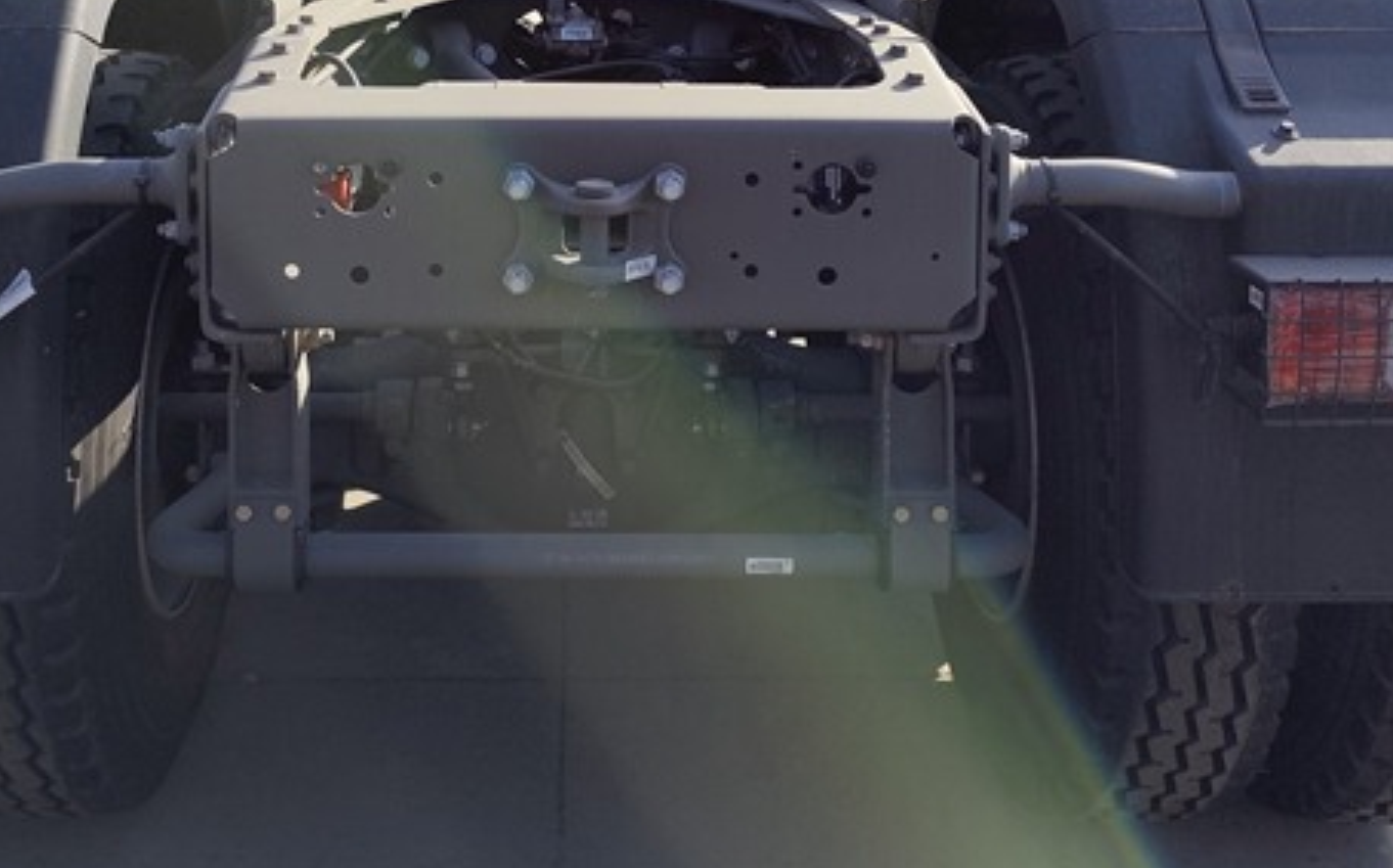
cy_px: 52
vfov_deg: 28.4
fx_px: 1631
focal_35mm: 43
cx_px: 561
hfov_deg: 46.0
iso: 50
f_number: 1.65
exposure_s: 1/1421
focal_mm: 6.14
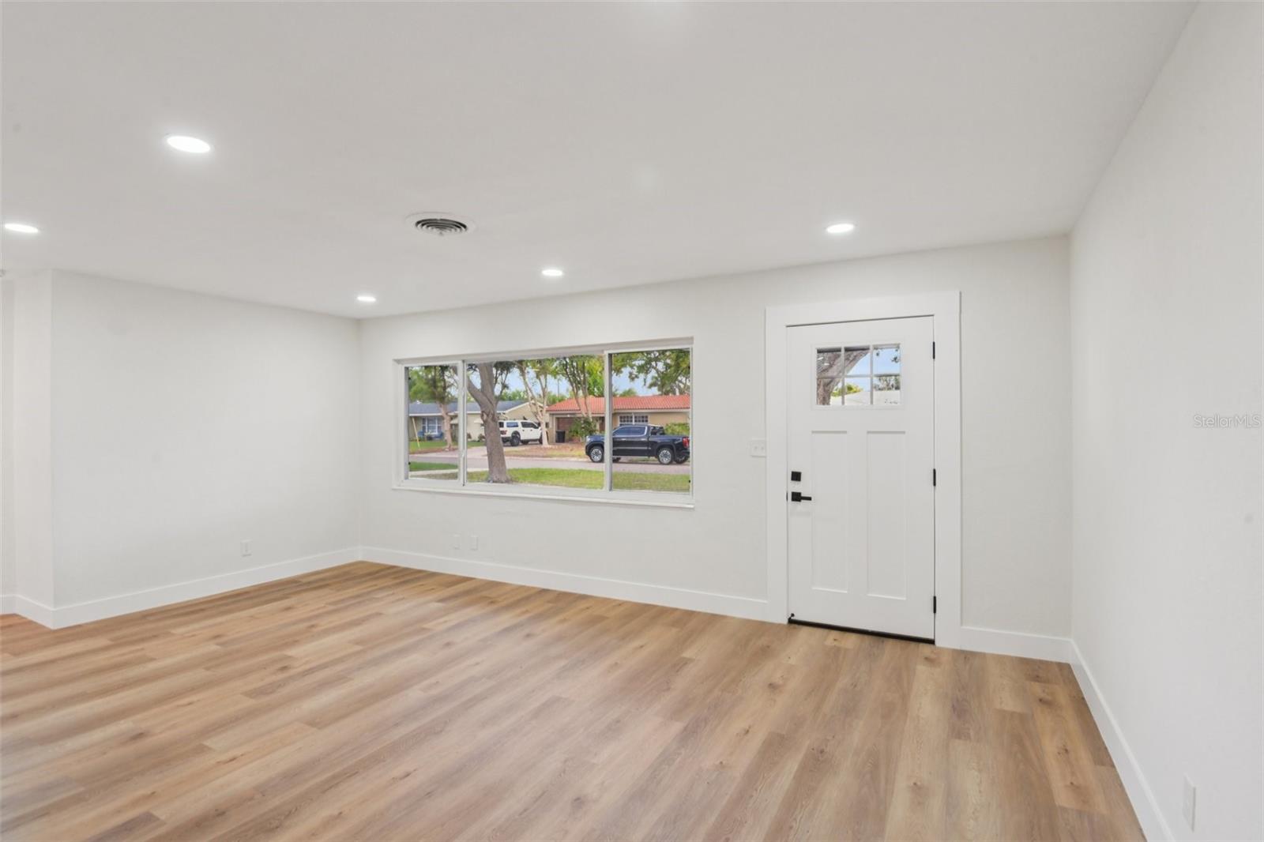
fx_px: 597
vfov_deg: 70.4
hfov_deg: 93.3
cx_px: 632
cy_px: 421
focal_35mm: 17
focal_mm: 17
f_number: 8
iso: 400
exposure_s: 1/30
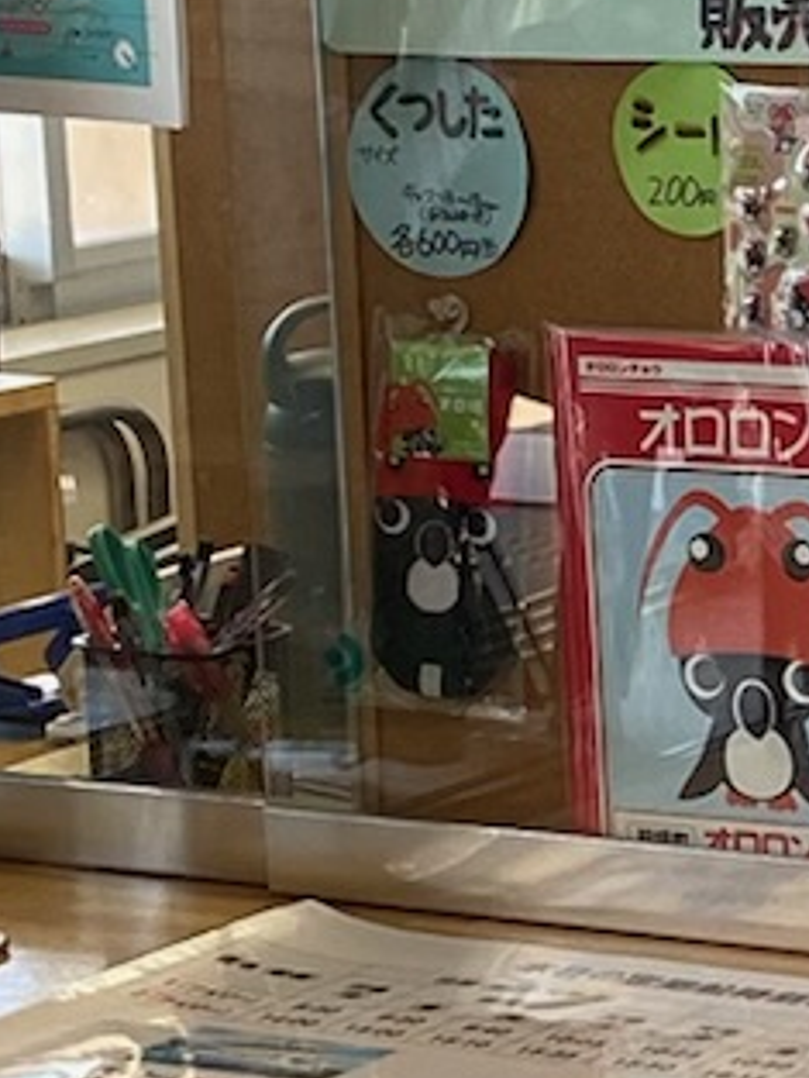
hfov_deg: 8.5
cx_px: 1232
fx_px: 5294
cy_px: 661
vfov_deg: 11.6
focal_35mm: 170
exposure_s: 1/121
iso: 64
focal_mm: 4.25
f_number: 1.8
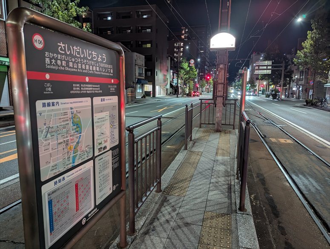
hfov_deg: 71.5
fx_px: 229
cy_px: 124
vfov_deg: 57.0
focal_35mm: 24
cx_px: 165
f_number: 1.85
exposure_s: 1/24
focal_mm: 6.81
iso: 495
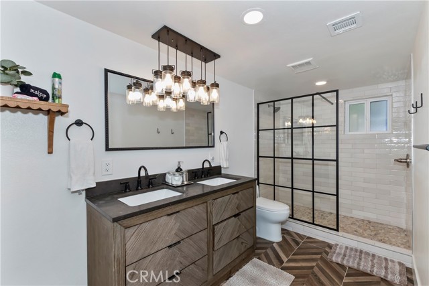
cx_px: 214
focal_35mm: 15
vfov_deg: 77.4
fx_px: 179
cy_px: 143
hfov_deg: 100.4
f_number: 8
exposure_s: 1/30
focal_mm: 10
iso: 220
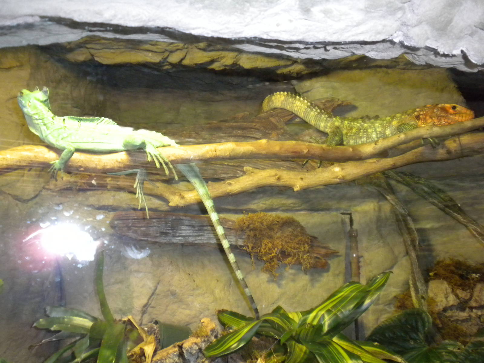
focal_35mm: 37
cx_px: 242
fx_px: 517
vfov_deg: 38.7
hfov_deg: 50.1
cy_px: 182
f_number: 3.5
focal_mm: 6.6
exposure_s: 1/30
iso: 400
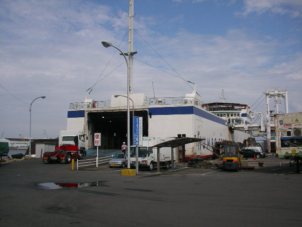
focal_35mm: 37
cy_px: 114
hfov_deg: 50.1
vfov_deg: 38.7
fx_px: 323
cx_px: 151
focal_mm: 5.7
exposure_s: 1/1250
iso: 50
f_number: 6.9
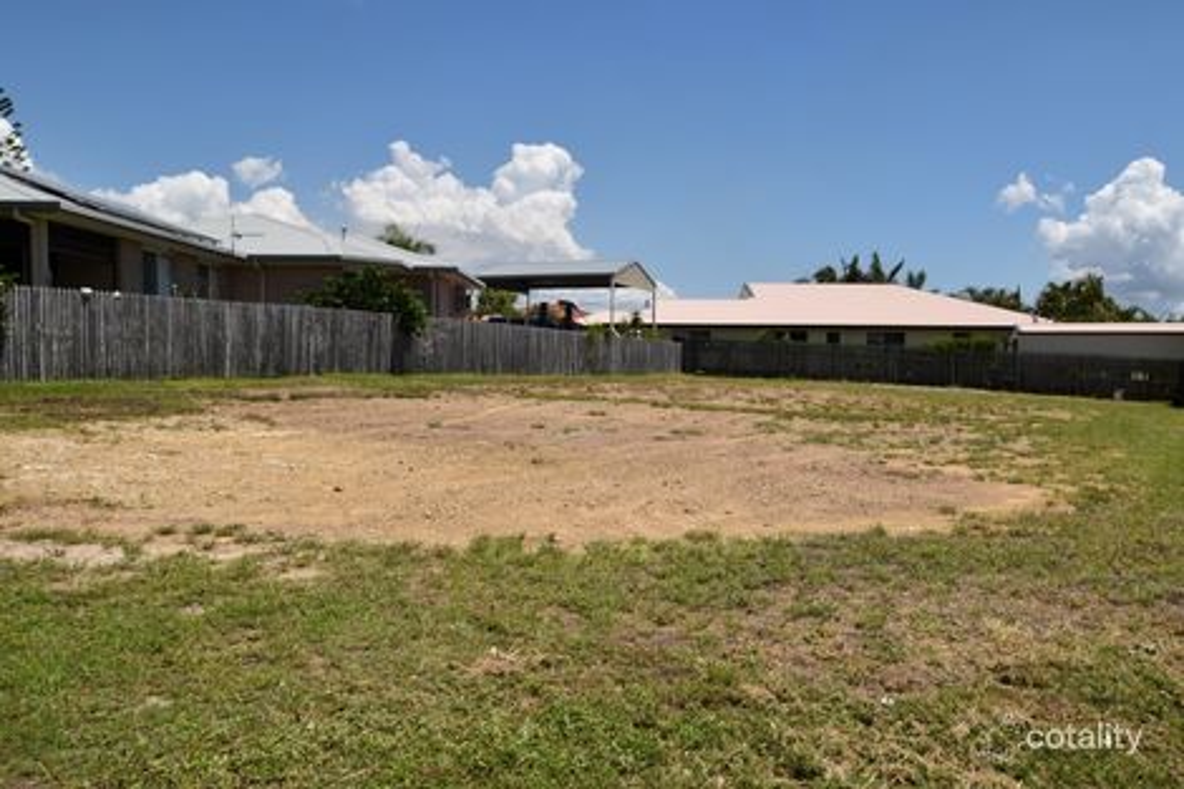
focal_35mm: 30
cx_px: 592
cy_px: 394
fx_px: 986
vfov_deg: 43.6
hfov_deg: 61.9
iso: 100
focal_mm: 20
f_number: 13
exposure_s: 1/200
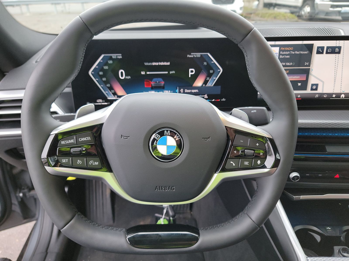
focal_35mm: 24
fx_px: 242
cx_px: 174
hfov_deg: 71.6
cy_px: 130
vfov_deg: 56.8
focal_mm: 6.7
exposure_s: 1/59
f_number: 1.8
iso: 414
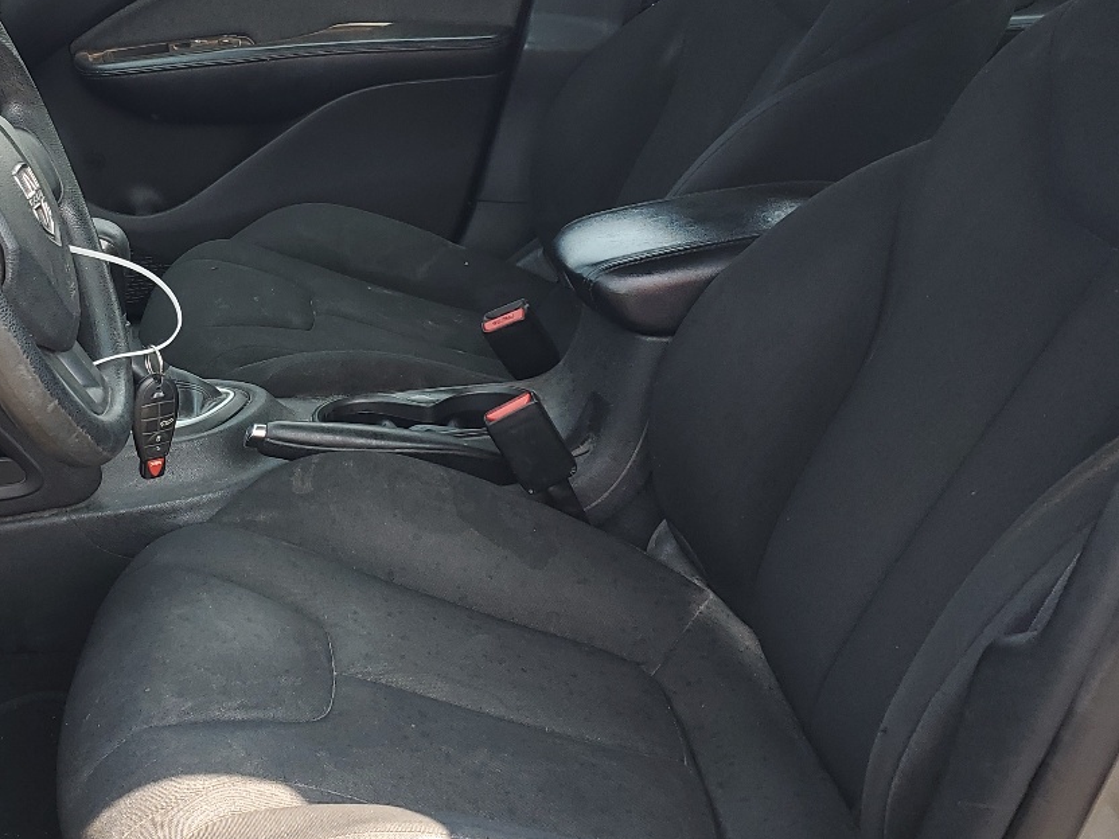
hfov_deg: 36.8
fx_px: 1616
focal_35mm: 50
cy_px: 391
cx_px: 215
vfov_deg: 29.1
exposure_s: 1/278
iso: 50
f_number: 1.5
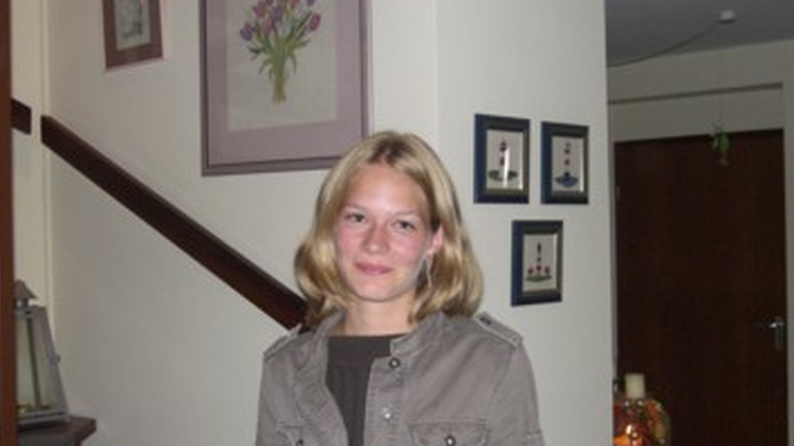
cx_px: 393
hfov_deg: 40.6
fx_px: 1074
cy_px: 238
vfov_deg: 23.5
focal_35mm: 51
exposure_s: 1/60
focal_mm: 7.56
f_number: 3.3
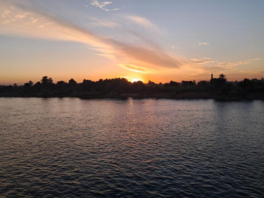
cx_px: 132
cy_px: 99
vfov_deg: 51.4
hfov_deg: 65.3
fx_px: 206
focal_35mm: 27
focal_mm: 4
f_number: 1.8
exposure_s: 1/337
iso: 50
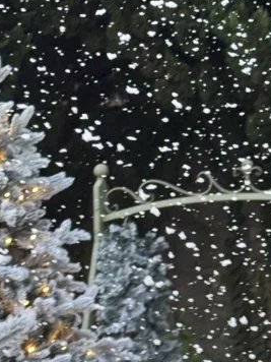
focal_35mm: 194
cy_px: 297
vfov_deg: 10.2
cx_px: 509
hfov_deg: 7.4
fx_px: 2025
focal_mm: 6.76
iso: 80
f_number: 1.78
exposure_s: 1/50
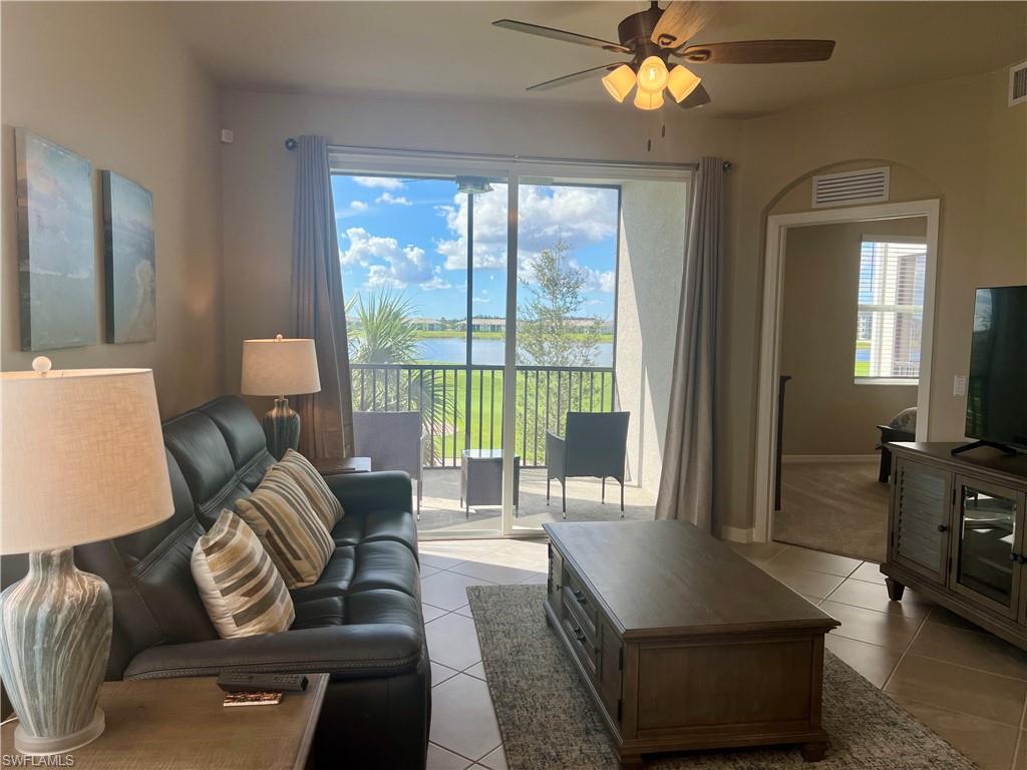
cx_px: 514
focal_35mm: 26
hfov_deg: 67.3
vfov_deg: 53.1
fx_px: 771
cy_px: 385
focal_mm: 5.7
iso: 50
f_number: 1.5
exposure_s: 1/662
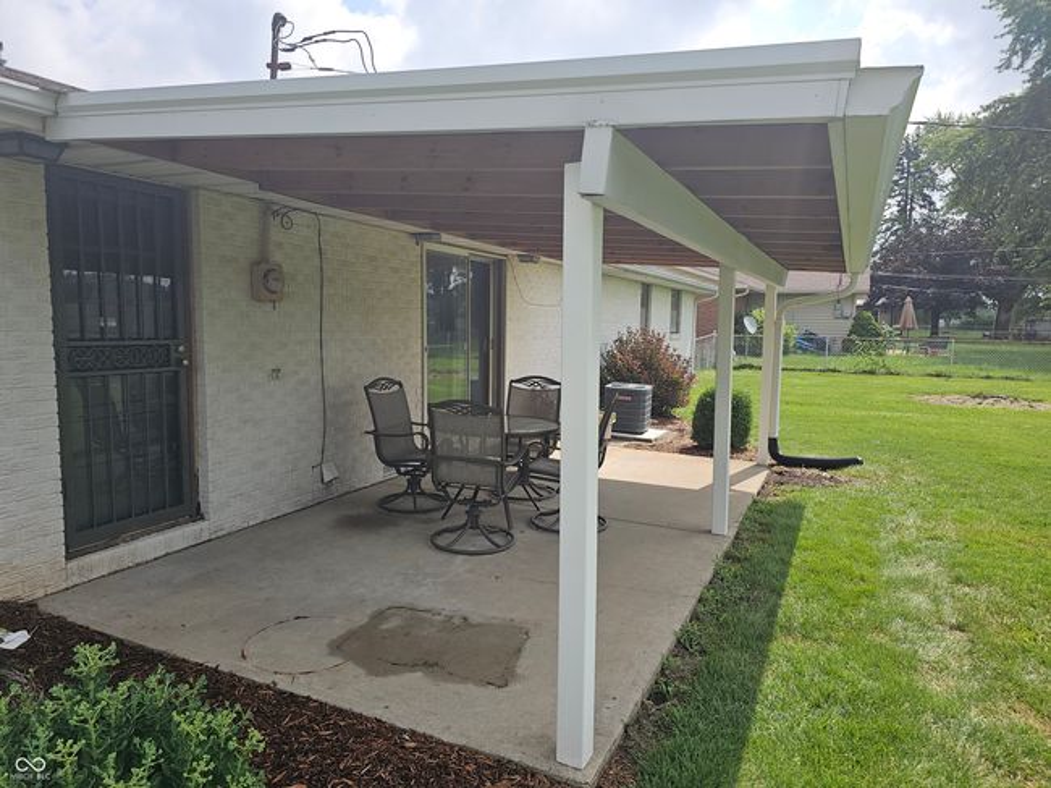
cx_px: 526
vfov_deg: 58.8
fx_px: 698
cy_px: 394
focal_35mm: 23
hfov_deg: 73.9
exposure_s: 1/528
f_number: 1.7
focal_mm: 6.3
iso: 10
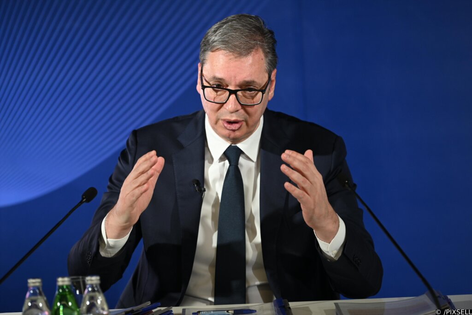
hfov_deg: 10.3
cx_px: 236
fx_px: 2622
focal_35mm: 200
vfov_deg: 6.9
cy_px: 158
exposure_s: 1/400
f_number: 4
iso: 1000
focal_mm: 200
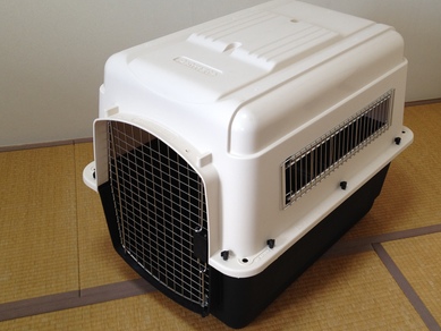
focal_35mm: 45
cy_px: 167
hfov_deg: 41.9
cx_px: 261
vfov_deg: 32.2
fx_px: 573
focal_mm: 4.28
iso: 64
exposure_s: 1/40
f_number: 2.4
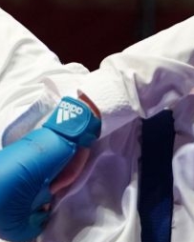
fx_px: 6887
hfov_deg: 1.6
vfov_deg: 2.0
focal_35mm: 959
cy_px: 73
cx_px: 56
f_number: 2.8
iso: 2000
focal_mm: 144
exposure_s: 1/1000
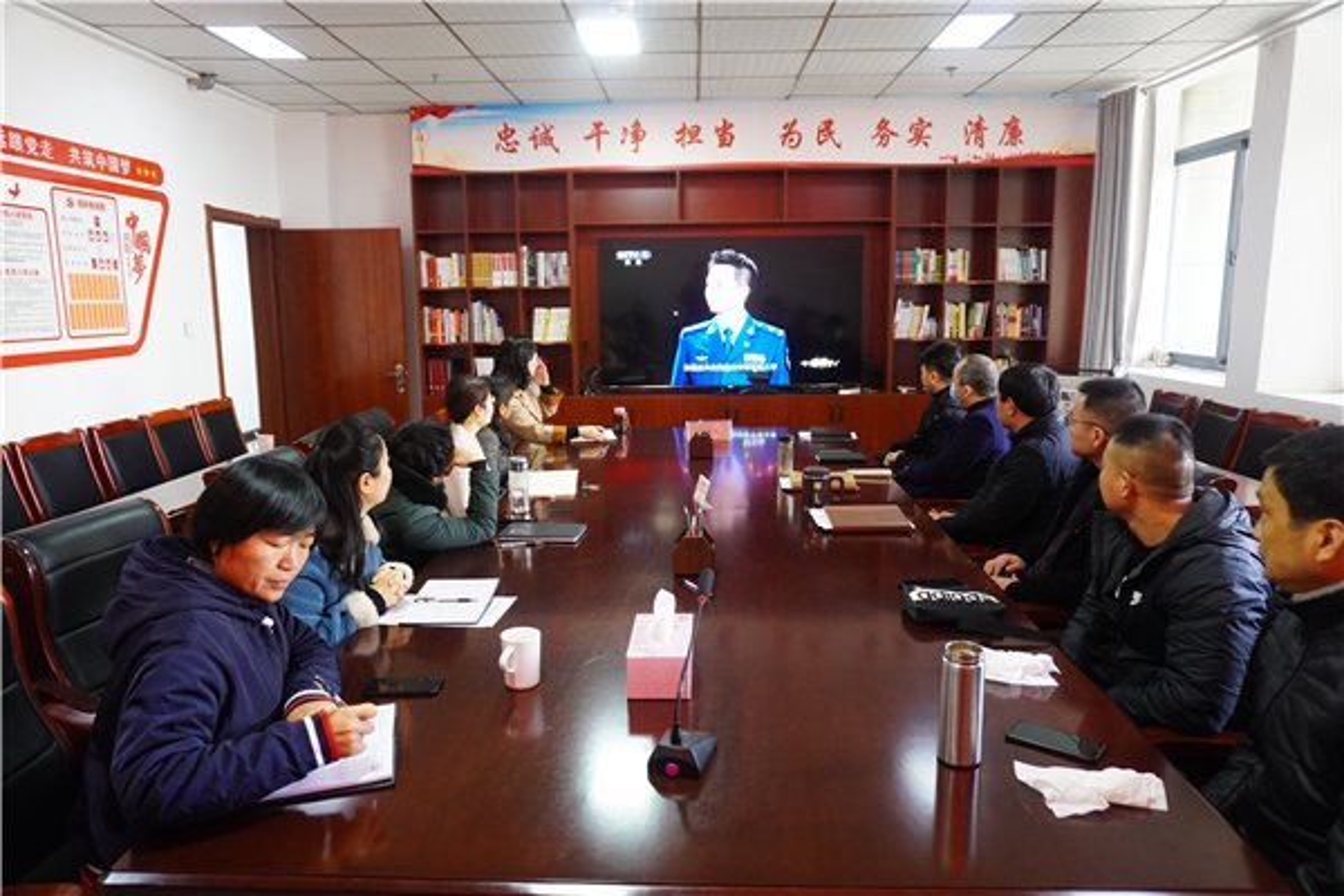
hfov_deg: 73.7
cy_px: 448
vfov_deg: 53.1
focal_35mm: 24
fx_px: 896
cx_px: 672
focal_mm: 16
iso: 2000
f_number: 4
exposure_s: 1/60
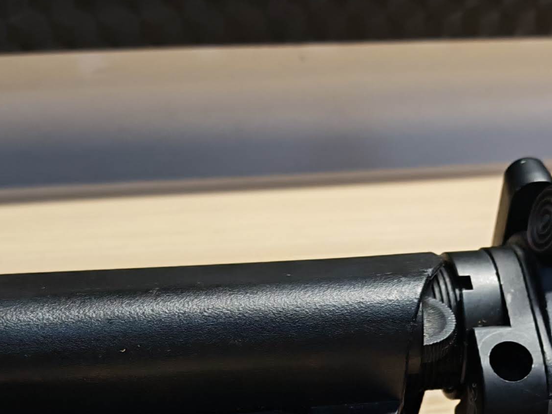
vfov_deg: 16.2
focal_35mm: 87
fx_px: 1387
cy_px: 511
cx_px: 372
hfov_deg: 22.4
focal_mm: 6.83
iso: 125
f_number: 2
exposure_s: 1/100
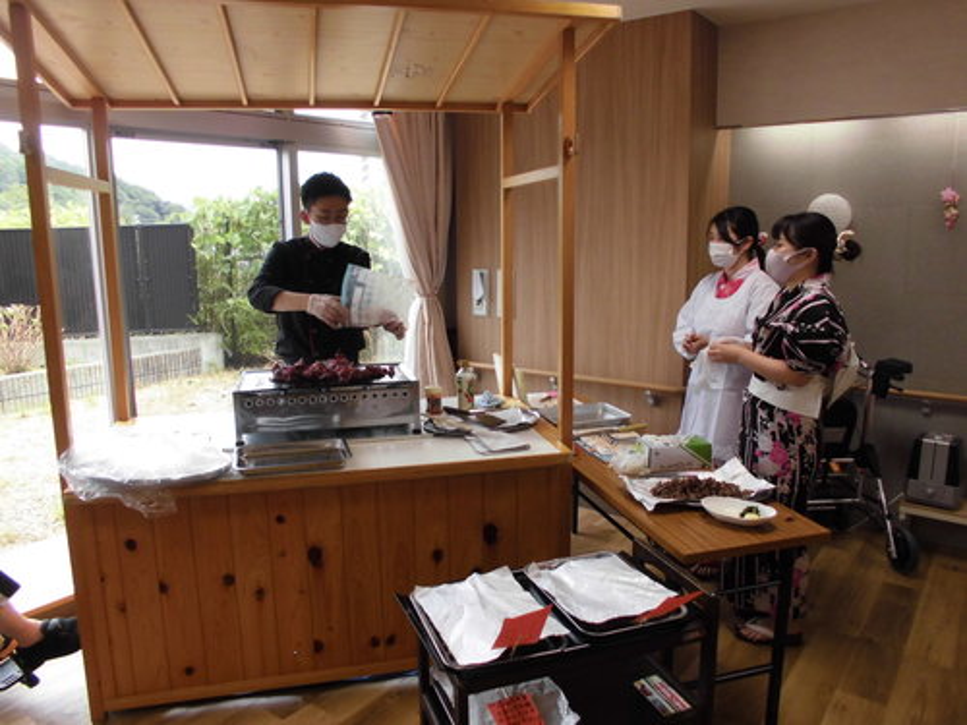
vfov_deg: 53.1
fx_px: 726
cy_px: 362
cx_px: 484
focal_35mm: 26
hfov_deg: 67.3
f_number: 3.5
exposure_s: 1/60
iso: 100
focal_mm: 4.6
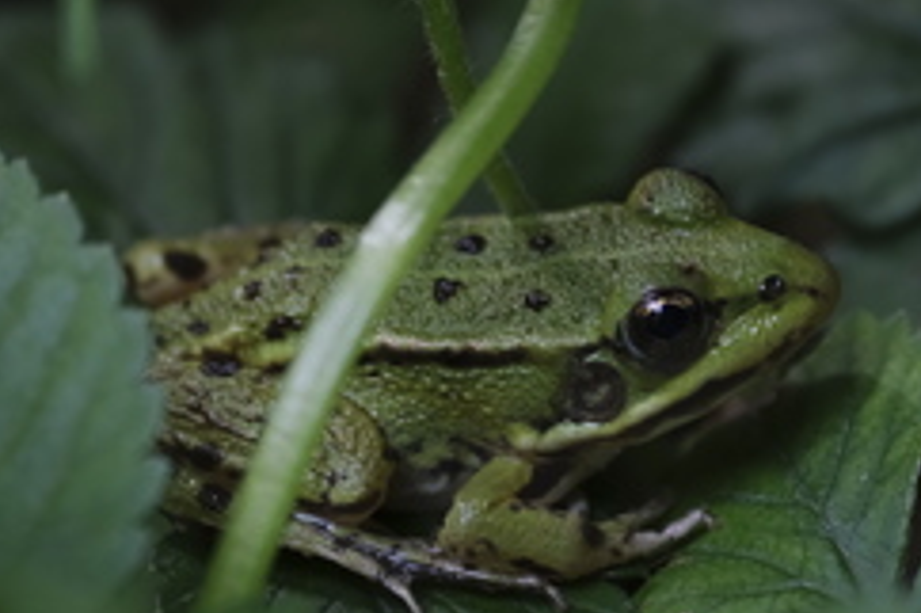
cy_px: 185
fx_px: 21909
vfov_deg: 1.6
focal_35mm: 857
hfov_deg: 2.4
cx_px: 491
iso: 1600
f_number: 5.6
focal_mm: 300
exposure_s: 1/320
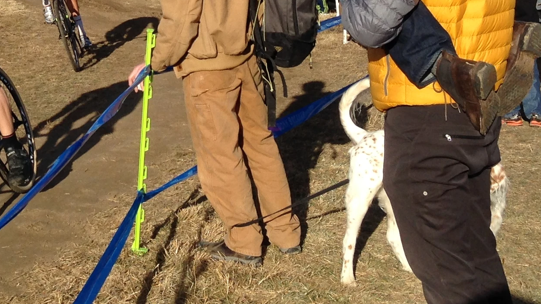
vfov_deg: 12.4
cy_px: -106
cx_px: 36
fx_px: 1348
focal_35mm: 94
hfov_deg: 22.1
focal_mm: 4.12
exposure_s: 1/2169
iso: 50
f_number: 2.4
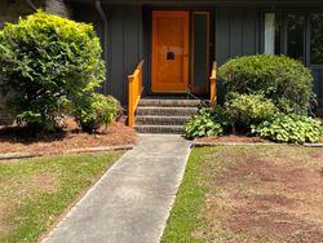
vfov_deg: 27.9
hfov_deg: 36.5
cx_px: 208
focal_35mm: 52
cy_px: 77
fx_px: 486
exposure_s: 1/1887
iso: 32
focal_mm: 4.2
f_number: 1.6
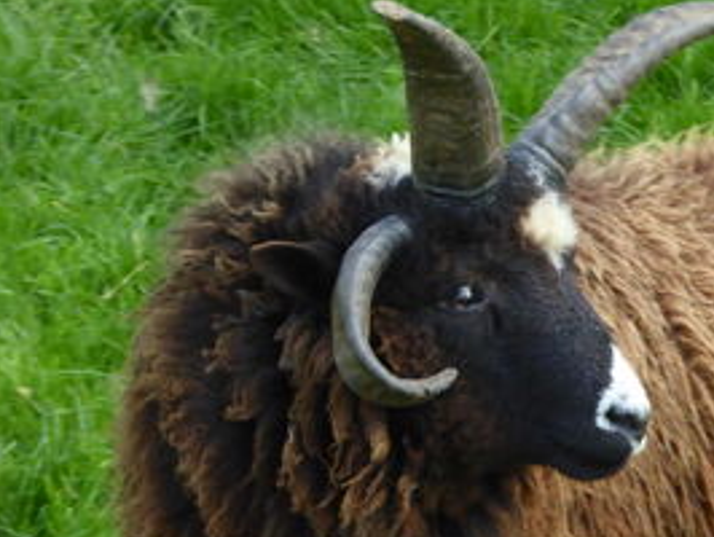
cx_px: 596
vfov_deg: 5.5
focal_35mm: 272
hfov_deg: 7.3
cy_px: 346
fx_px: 5615
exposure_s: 1/80
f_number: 5.4
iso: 250
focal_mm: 27.1
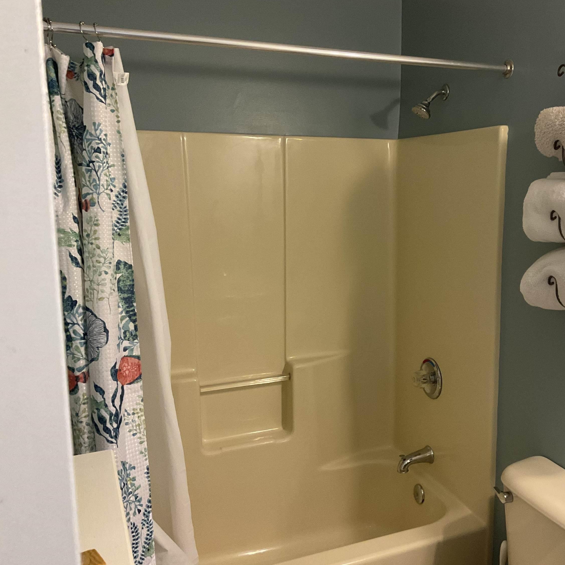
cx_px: 373
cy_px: 287
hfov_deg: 46.5
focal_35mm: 35
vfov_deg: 47.2
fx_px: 646
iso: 160
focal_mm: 3
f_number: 1.8
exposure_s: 1/60
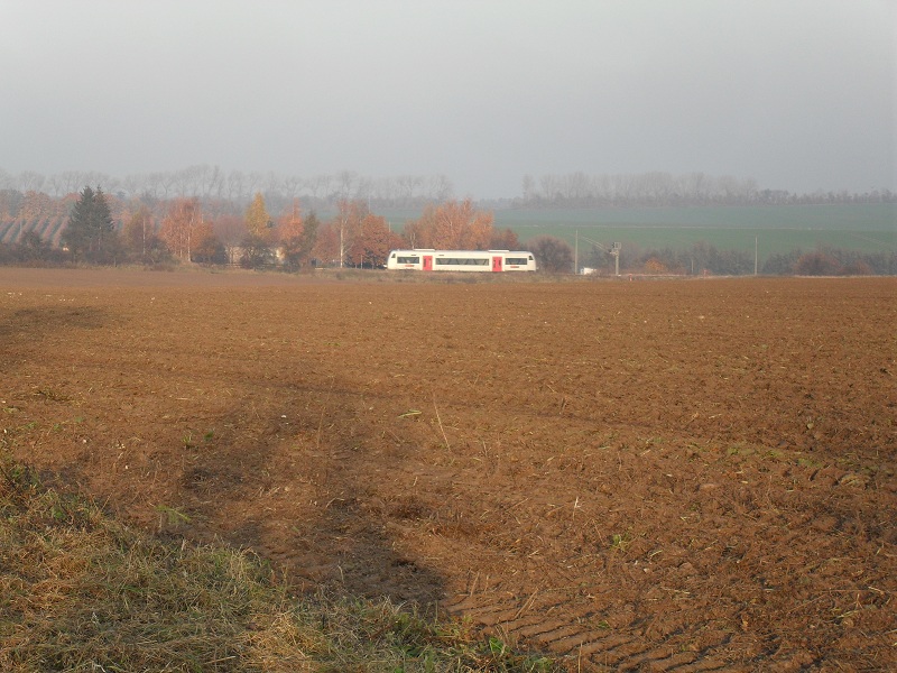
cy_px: 336
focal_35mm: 105
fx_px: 2721
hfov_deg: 18.7
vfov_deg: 14.1
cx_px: 448
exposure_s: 1/125
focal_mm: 18.6
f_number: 5.2
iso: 100
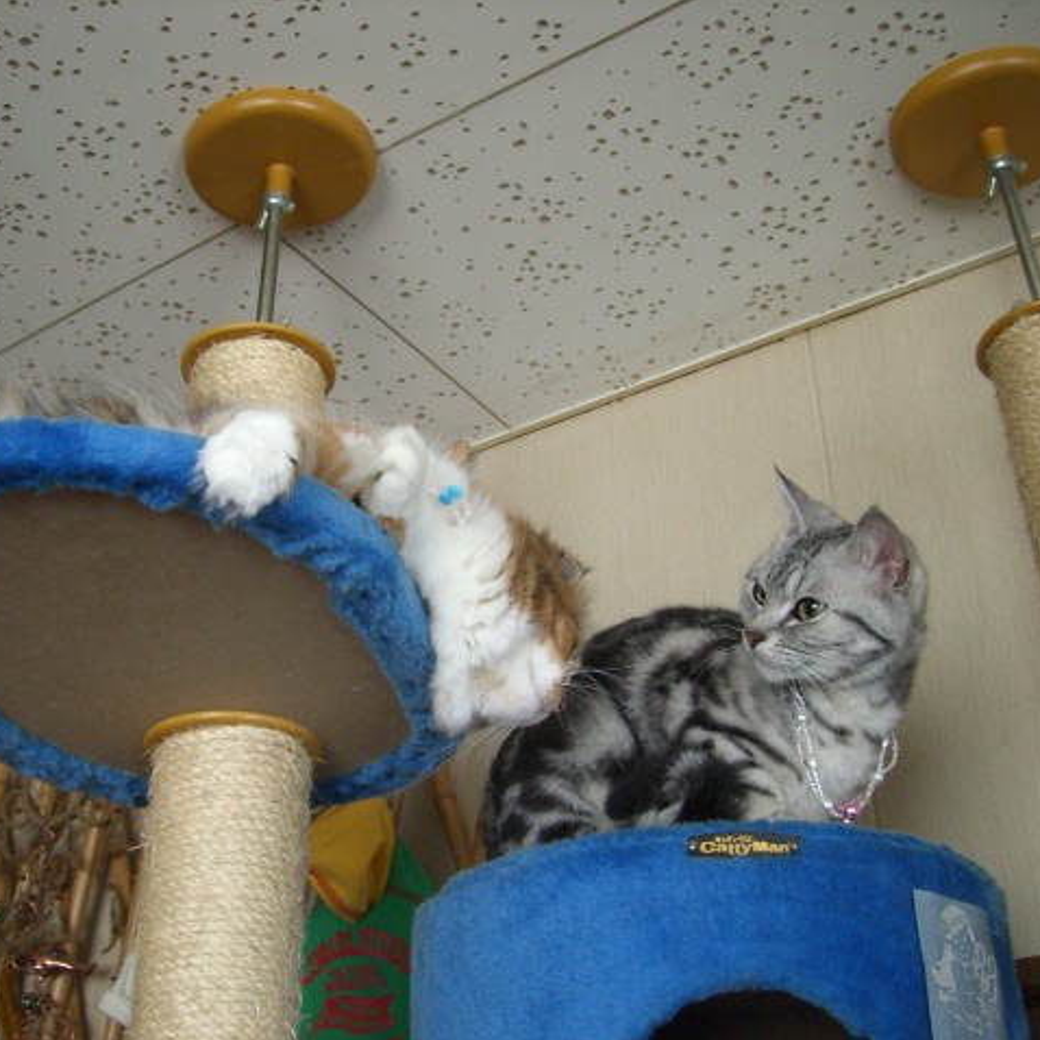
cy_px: 520
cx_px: 422
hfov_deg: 37.4
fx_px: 1530
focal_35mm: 45
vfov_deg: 37.6
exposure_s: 1/40
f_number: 2.7
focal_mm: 6.2
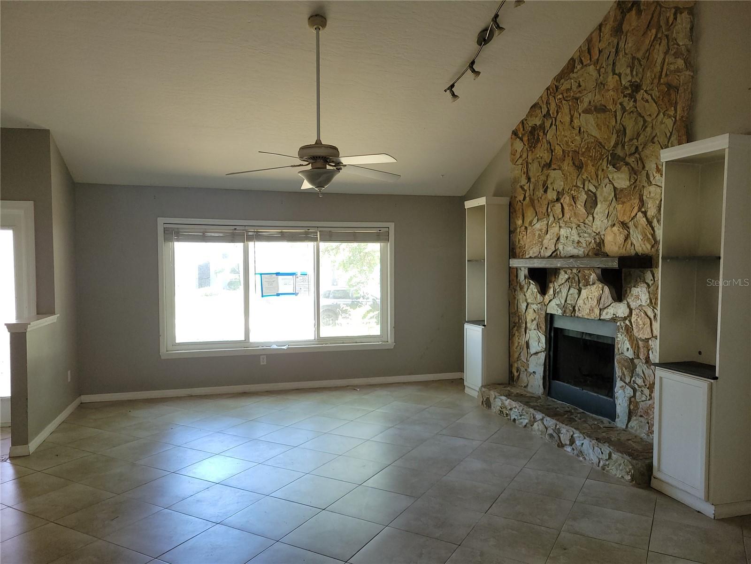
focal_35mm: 26
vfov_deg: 53.1
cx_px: 376
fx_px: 564
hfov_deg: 67.3
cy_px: 282
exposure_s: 1/60
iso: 125
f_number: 1.8
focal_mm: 5.4
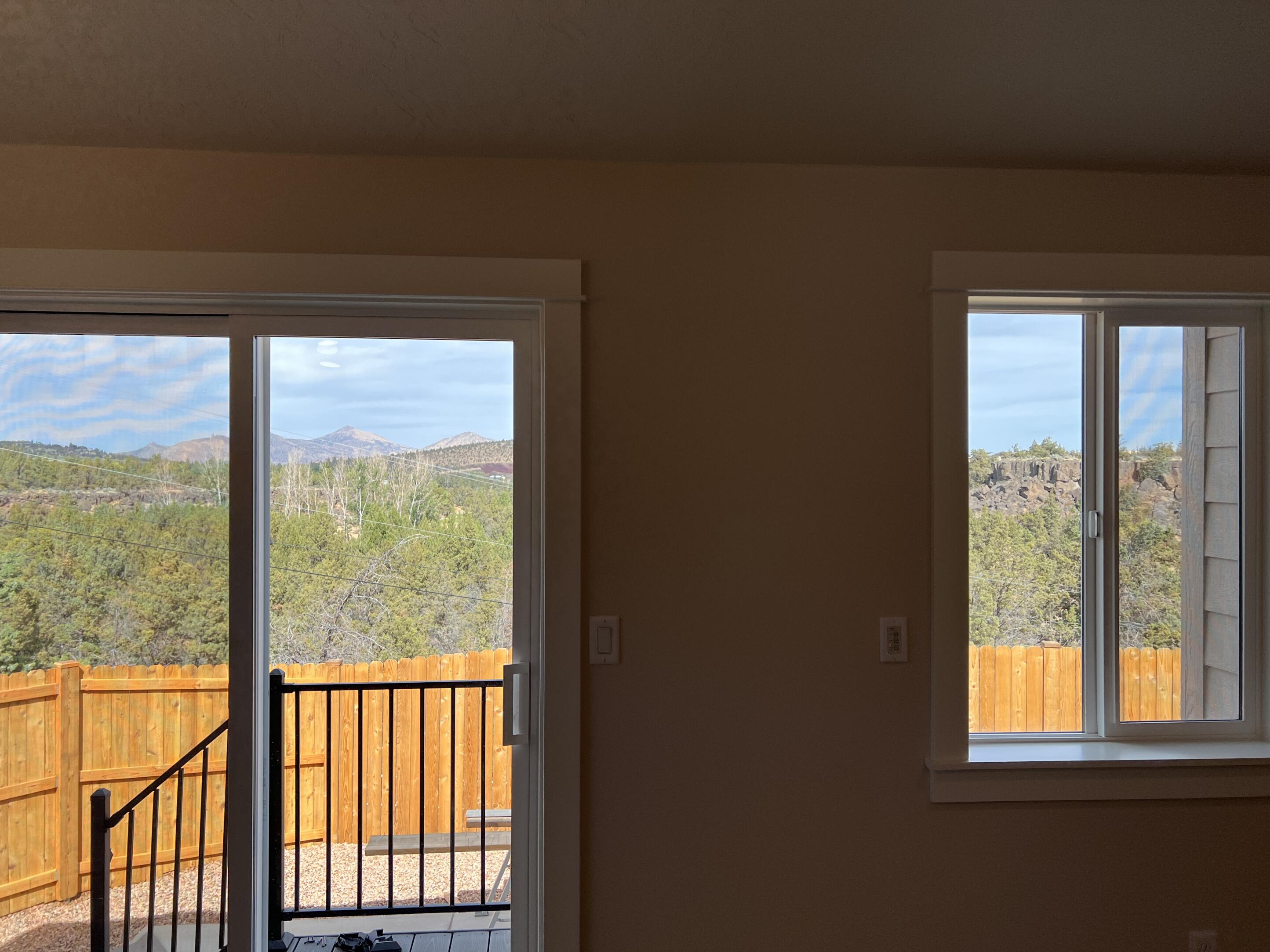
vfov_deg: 51.4
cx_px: 614
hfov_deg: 65.3
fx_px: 991
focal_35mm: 27
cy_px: 473
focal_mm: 5.7
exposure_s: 1/1159
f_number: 1.5
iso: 50
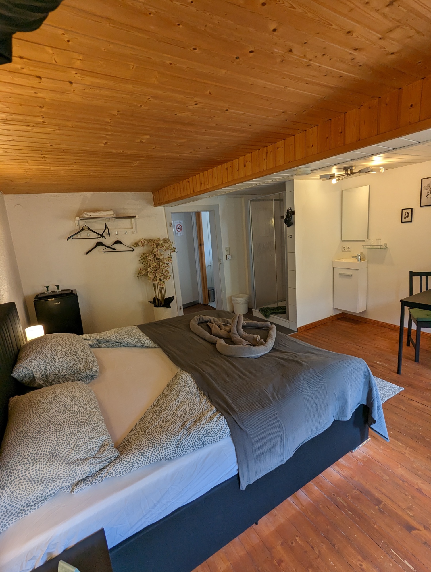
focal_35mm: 16
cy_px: 286
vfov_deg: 94.4
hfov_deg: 78.2
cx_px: 216
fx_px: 265
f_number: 2.2
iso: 115
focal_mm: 2.35
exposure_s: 1/50
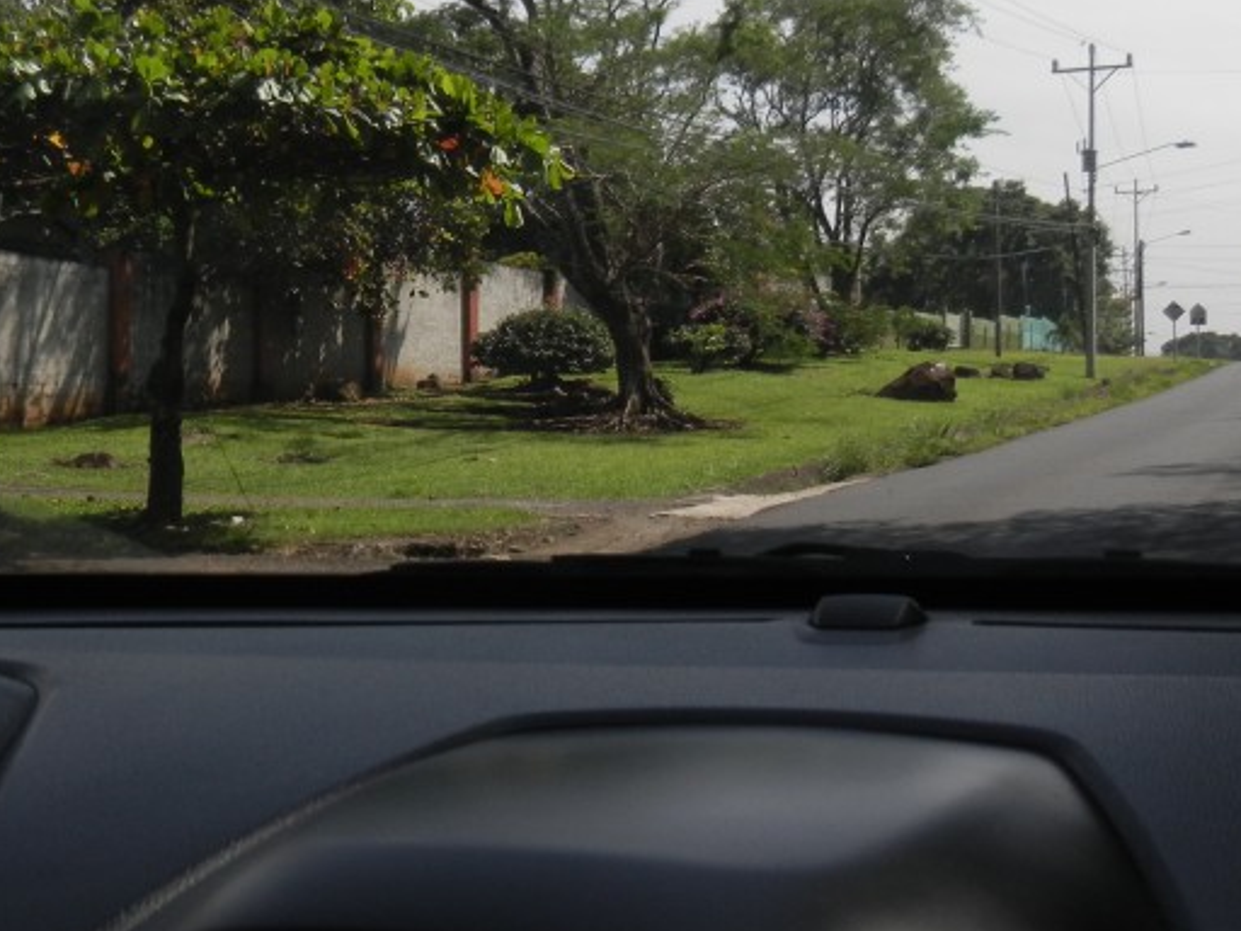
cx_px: 298
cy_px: 359
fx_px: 2151
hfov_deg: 31.6
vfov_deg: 24.4
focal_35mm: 60
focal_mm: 5.4
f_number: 3.5
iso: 160
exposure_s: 1/1259
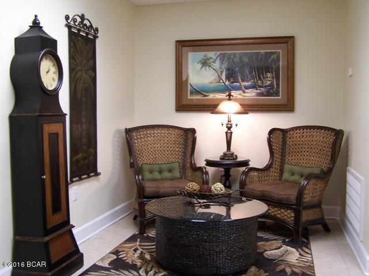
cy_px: 138
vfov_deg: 37.7
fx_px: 405
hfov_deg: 49.0
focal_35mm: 38
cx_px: 184
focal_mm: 6.3
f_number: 2.8
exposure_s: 1/20
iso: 140
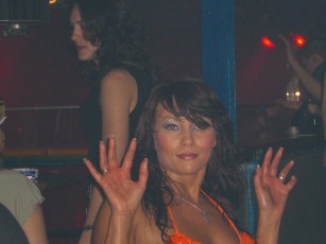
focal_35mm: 133
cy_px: 156
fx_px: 1252
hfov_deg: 14.8
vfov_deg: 11.1
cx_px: 200
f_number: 4
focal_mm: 14.2
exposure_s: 1/60
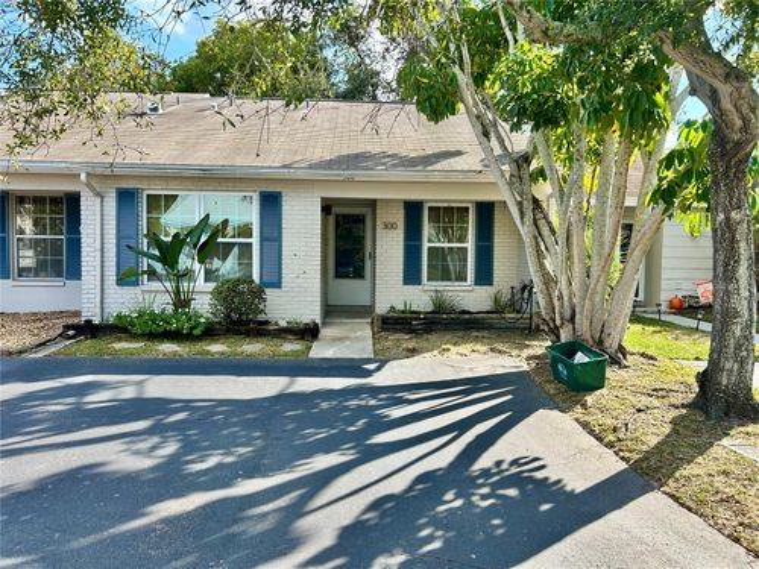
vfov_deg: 53.1
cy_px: 284
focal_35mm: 26
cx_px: 380
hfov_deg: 67.3
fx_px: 570
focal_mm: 5.7
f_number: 1.5
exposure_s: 1/1038
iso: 50
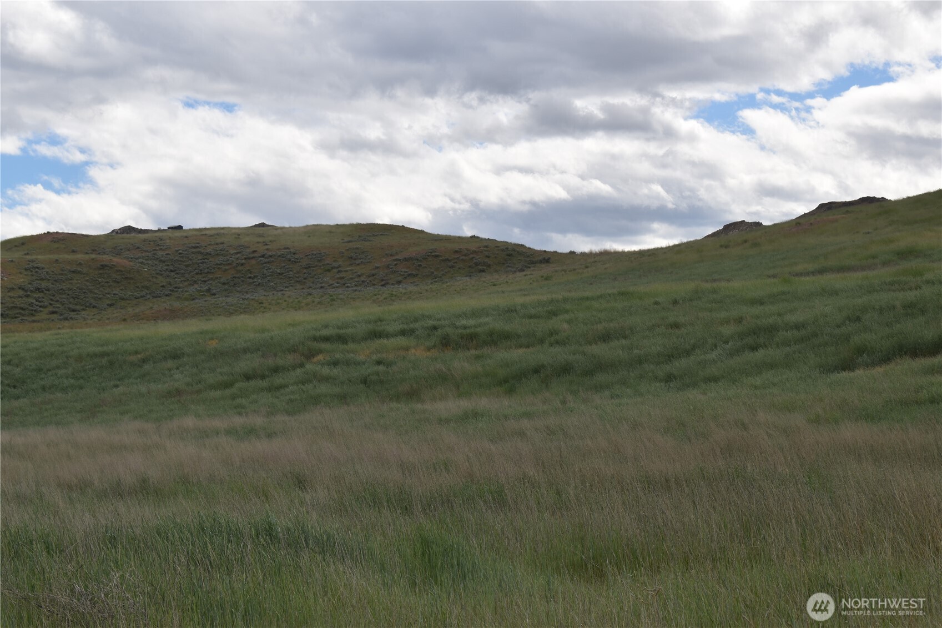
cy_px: 314
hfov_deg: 27.0
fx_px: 1962
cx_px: 471
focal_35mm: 75
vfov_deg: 18.2
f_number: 14
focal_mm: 50
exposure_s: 1/200
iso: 100
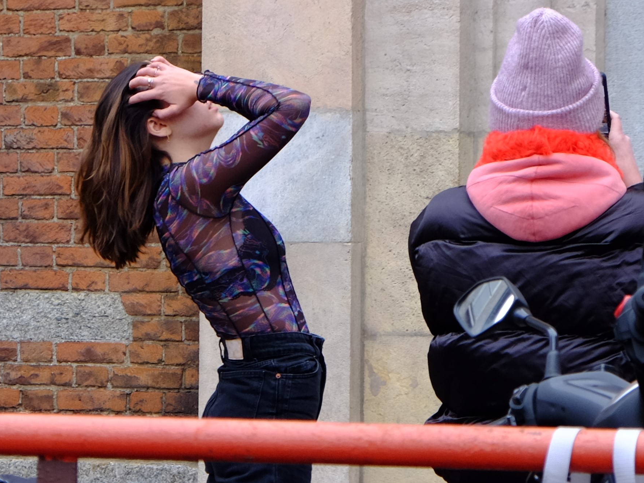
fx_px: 1674
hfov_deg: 21.8
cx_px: 286
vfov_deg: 16.4
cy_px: 241
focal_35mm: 90
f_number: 6.4
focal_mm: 55
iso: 800
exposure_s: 1/160
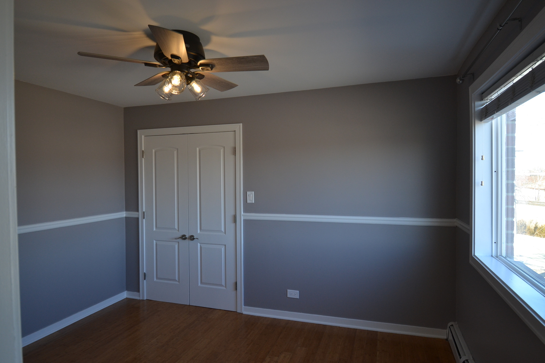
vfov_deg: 59.5
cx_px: 272
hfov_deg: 81.2
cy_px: 182
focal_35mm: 21
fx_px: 318
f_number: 5
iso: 400
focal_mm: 14
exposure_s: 1/80
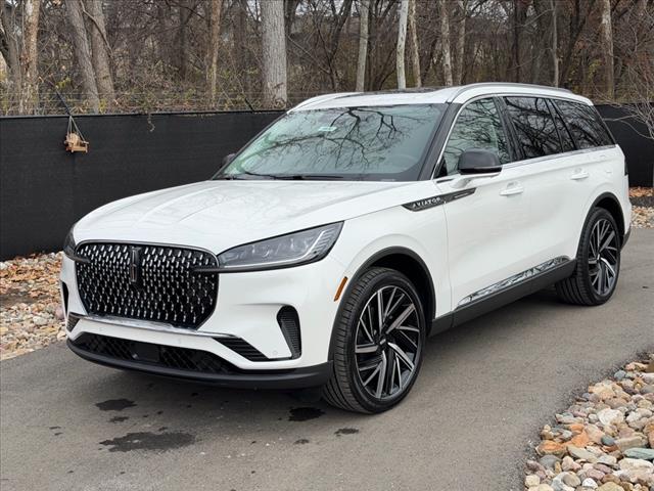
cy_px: 246
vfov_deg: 30.3
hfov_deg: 39.7
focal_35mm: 48
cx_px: 327
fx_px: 907
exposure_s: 1/1931
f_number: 1.78
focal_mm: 6.76
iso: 64
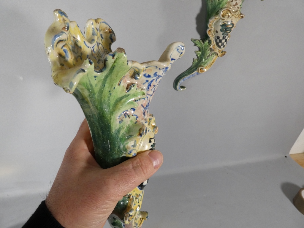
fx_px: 176
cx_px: 152
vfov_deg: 66.0
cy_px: 114
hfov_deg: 81.7
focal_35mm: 20
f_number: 2.8
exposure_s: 1/125
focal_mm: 3.6
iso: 250
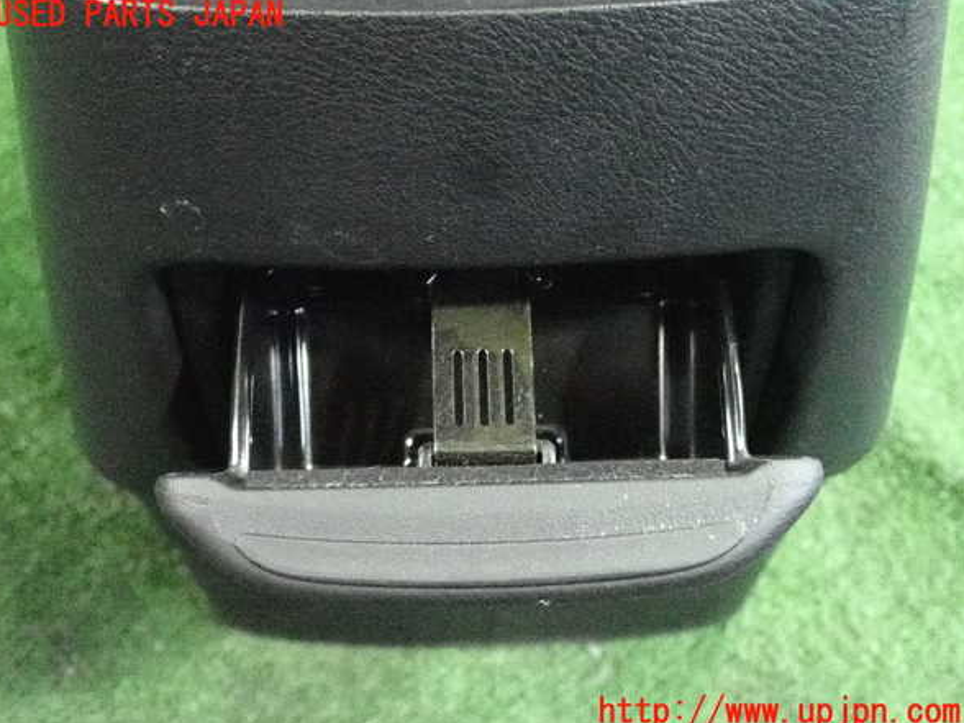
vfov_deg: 28.6
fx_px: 1420
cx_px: 477
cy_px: 364
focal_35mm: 51
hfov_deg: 37.5
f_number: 3.2
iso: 10000
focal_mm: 9.01
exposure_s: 1/125
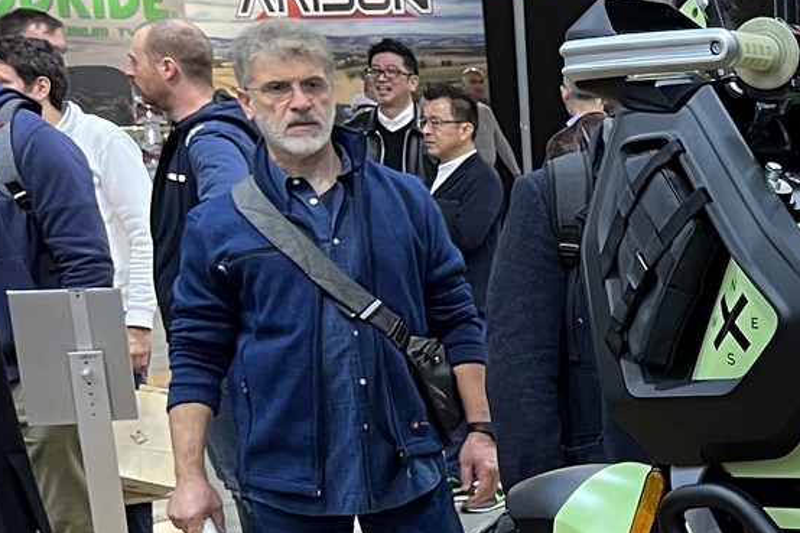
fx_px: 2221
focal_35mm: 100
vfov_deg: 13.5
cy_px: 537
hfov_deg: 17.4
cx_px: 1343
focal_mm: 5.1
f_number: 1.6
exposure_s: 1/50
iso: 100
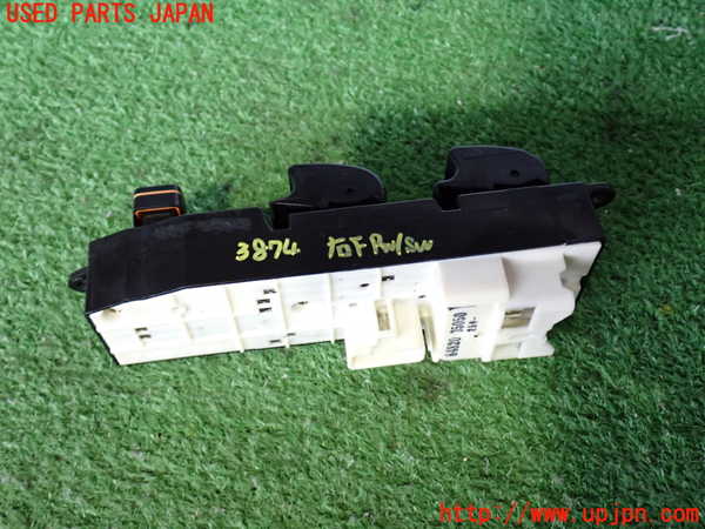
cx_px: 352
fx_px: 774
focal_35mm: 38
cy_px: 264
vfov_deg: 37.7
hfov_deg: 49.0
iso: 640
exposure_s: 1/40
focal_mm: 6.83
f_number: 2.7
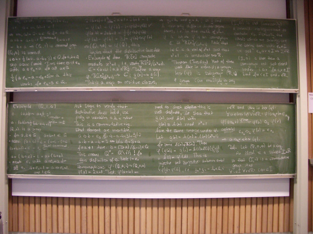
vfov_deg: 40.7
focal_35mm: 35
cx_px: 156
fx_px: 316
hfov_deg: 52.6
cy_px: 117
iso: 200
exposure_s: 1/13
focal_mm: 5.8
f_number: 2.6
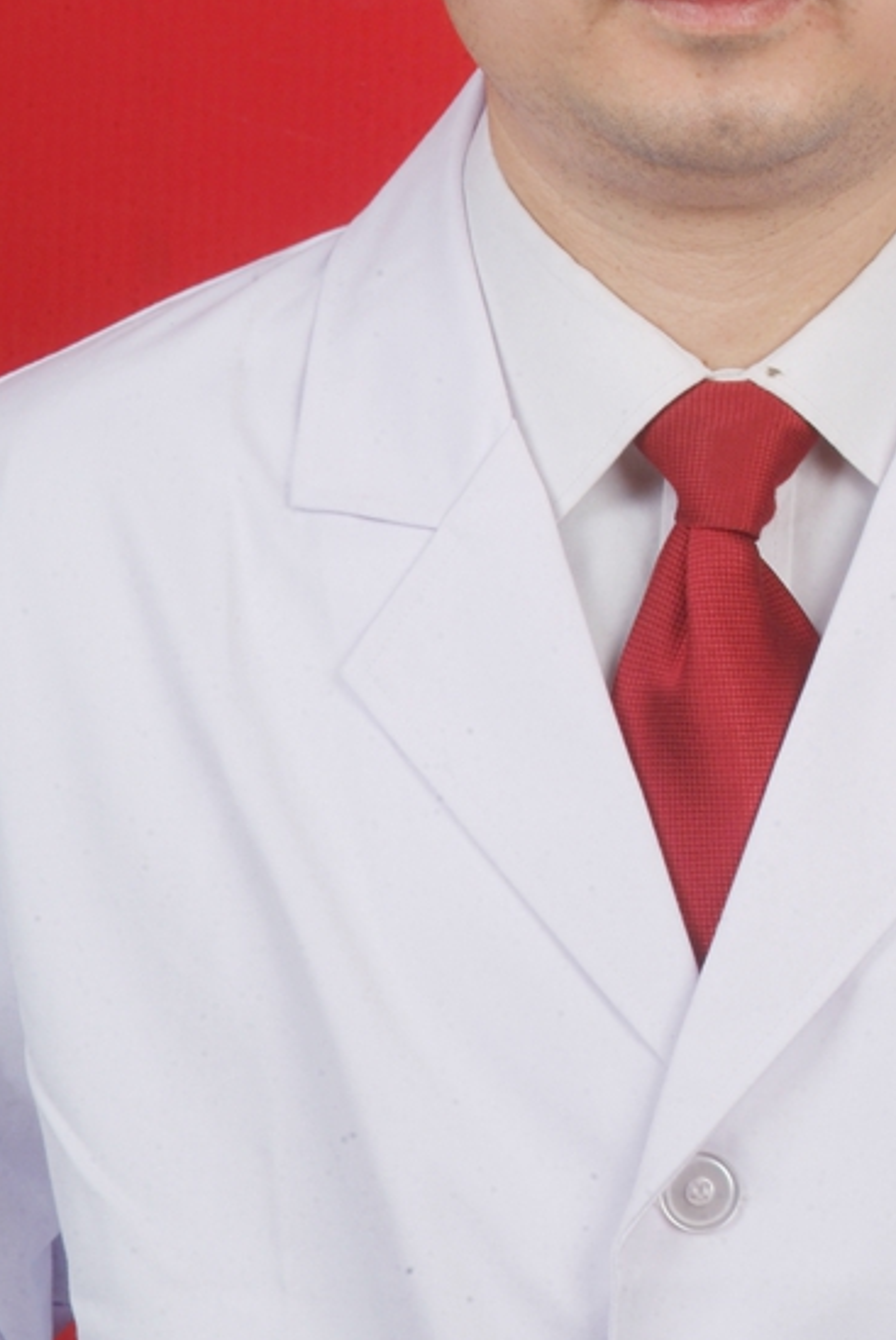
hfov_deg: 6.3
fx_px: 8160
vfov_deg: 9.4
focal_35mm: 219
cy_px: 156
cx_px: 715
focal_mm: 75
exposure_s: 1/90
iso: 100
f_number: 16
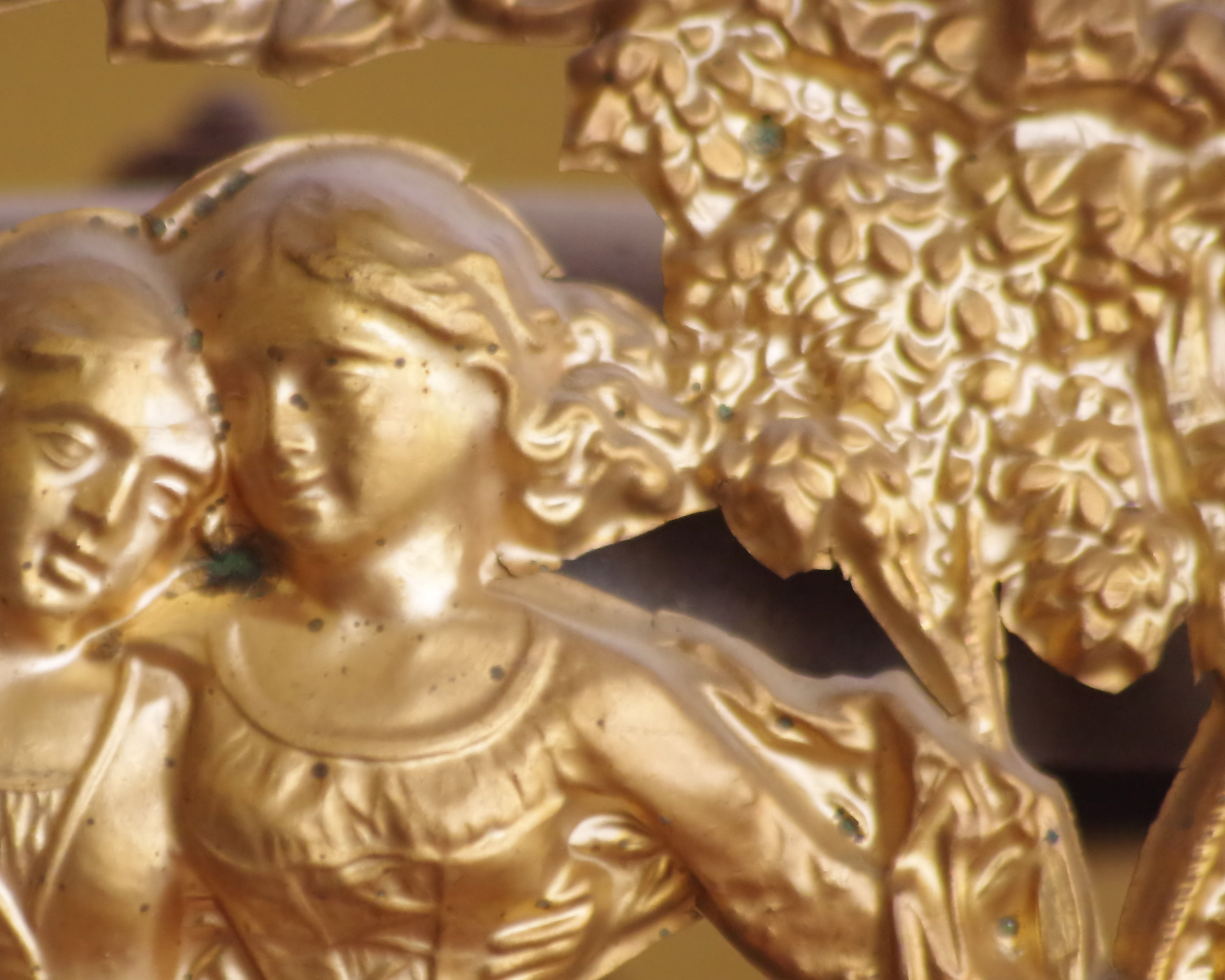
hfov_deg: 3.1
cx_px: 216
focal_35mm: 630
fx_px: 22842
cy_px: 651
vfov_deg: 2.5
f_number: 5.6
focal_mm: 260
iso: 3200
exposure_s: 1/320
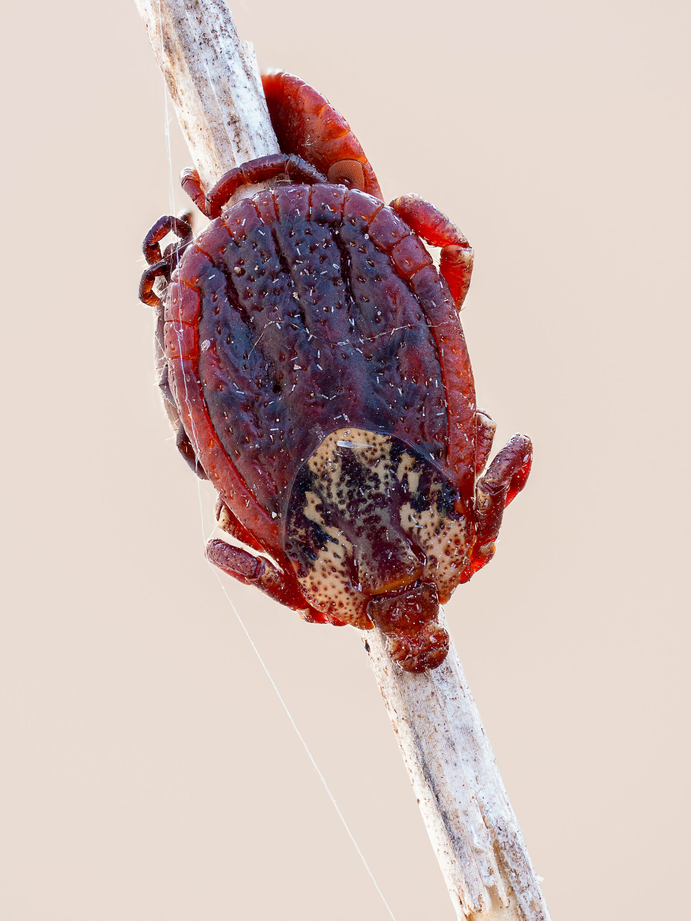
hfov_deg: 8.2
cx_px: 346
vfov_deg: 11.0
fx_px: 4791
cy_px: 460
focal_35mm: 180
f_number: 5
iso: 100
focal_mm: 90
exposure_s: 1/4
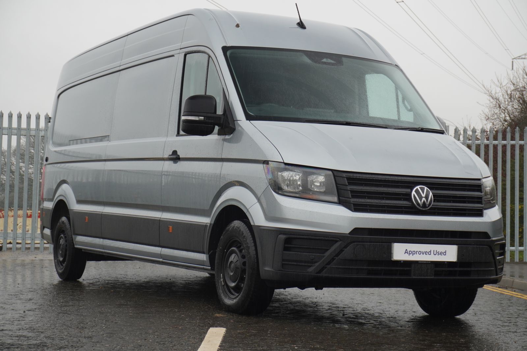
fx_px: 1053
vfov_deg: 18.9
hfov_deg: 28.1
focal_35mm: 72
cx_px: 264
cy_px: 176
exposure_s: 1/90
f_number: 5.6
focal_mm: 48
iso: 400
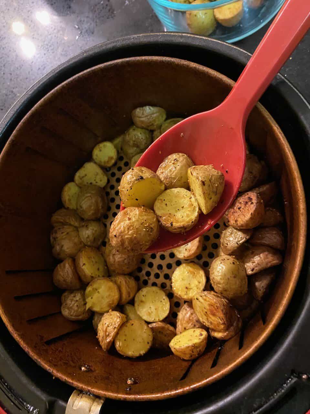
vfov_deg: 67.3
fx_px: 310
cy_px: 207
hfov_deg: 53.1
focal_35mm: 26
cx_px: 155
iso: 800
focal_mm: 4.25
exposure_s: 1/30
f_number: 1.8
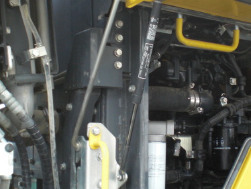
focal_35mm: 65
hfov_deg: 29.6
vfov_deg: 22.6
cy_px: 102
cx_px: 164
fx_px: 472
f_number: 3.1
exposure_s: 1/50
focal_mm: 6.3
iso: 200
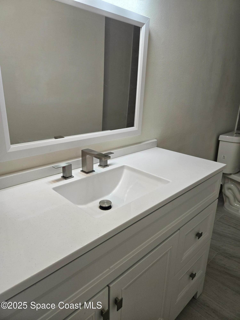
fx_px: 213
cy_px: 160
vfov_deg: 73.9
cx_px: 120
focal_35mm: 23
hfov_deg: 58.9
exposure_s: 1/120
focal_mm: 5.4
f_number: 1.8
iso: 80
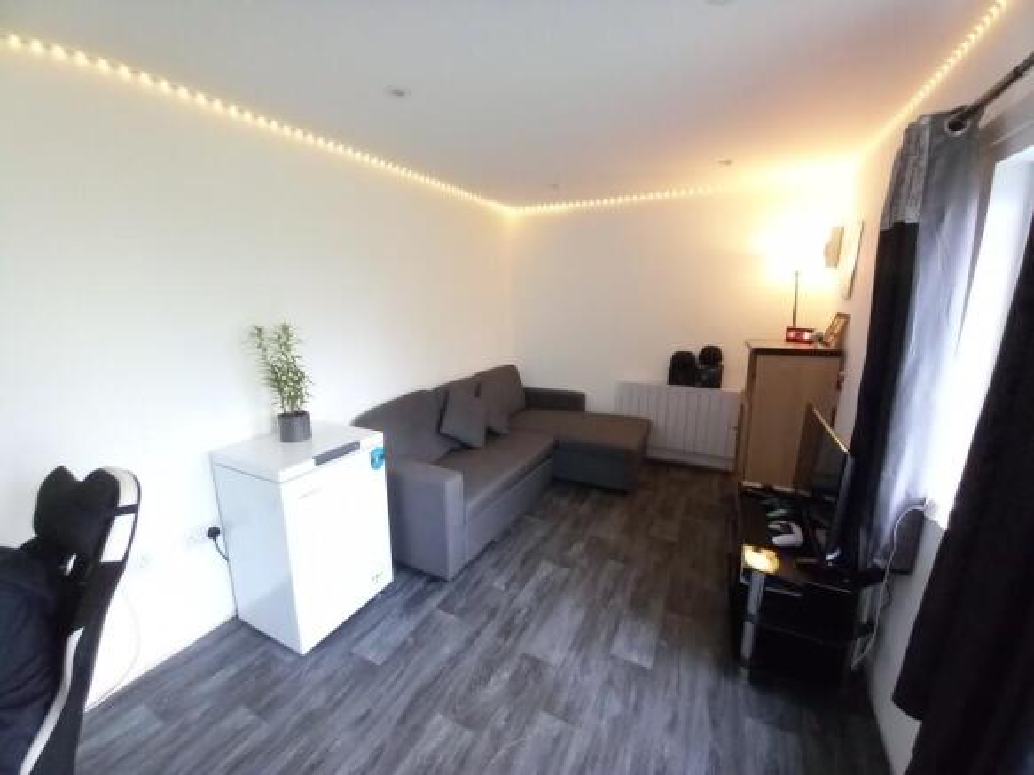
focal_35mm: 13
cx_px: 517
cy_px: 388
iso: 320
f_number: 2.2
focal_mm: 1.13
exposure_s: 1/25
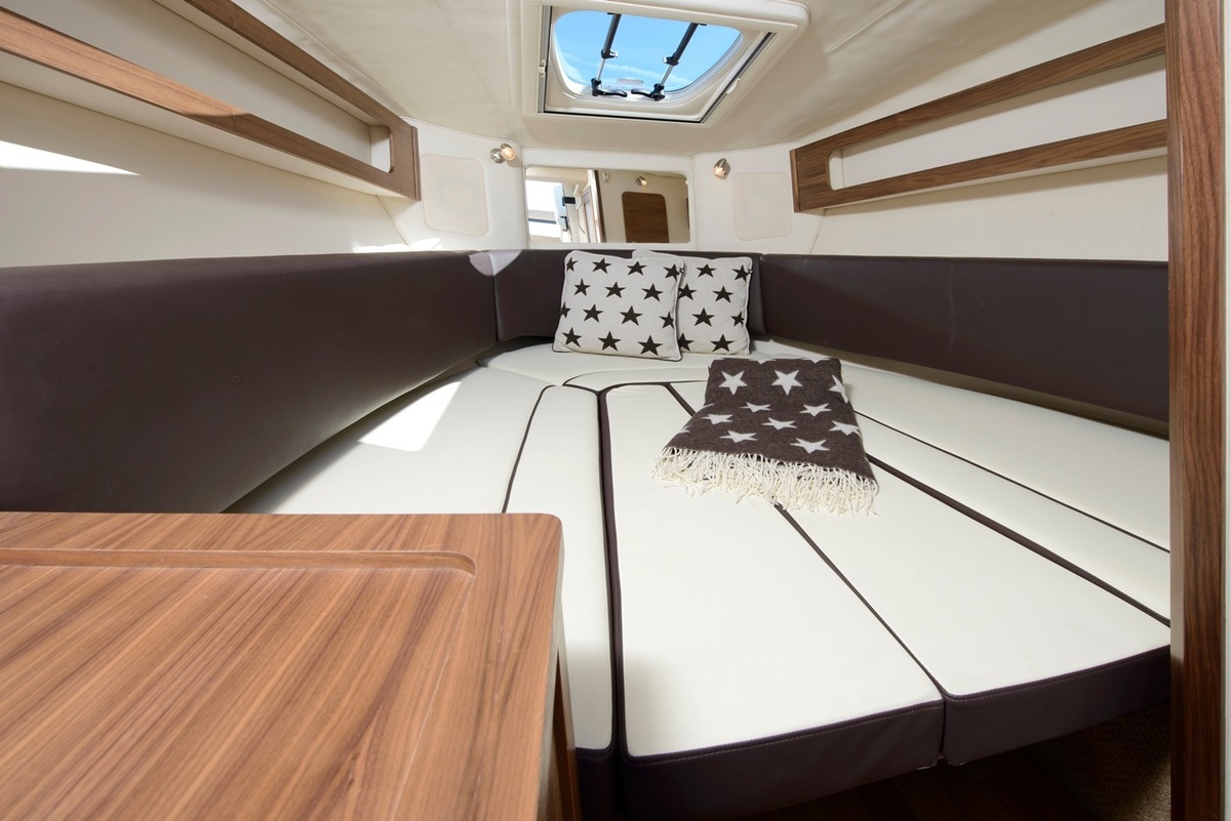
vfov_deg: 81.3
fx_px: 479
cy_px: 410
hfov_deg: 104.2
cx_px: 616
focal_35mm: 14
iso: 200
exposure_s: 1/40
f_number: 14
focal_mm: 14
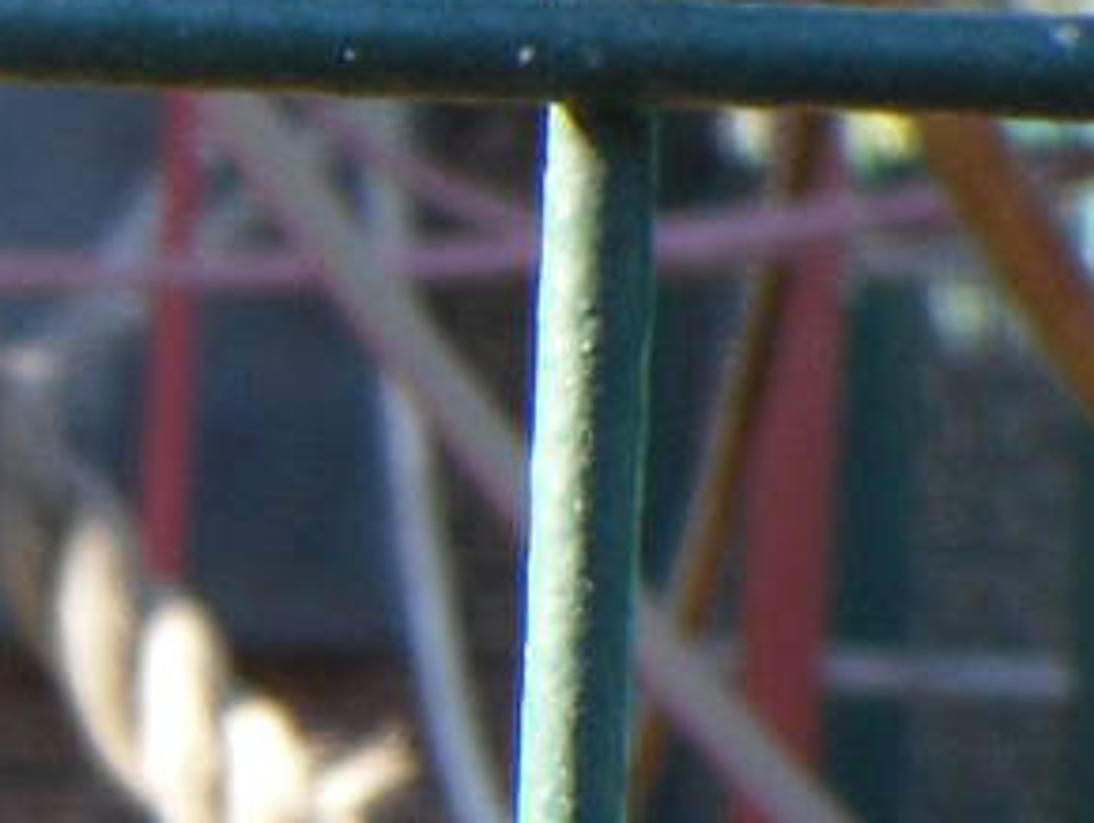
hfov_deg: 3.4
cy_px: 1427
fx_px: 18314
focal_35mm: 579
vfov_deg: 2.6
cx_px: -1848
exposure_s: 1/38
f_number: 5.6
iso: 100
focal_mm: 18.9
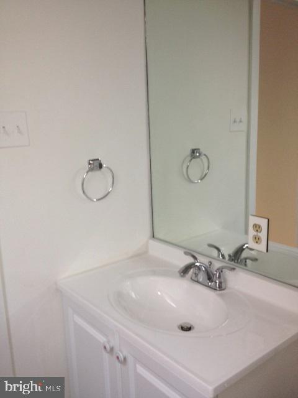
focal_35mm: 35
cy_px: 199
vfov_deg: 52.6
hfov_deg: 40.7
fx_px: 402
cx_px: 149
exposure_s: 1/20
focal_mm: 4.28
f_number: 2.4
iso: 64
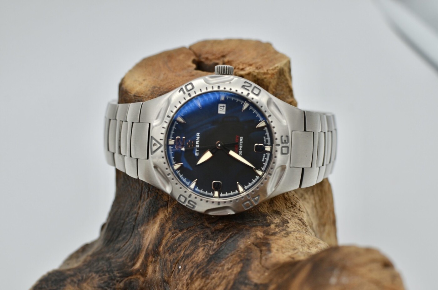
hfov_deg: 37.9
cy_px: 145
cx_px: 219
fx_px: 638
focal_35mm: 52
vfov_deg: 25.7
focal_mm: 35
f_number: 5.6
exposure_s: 1/125
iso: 280
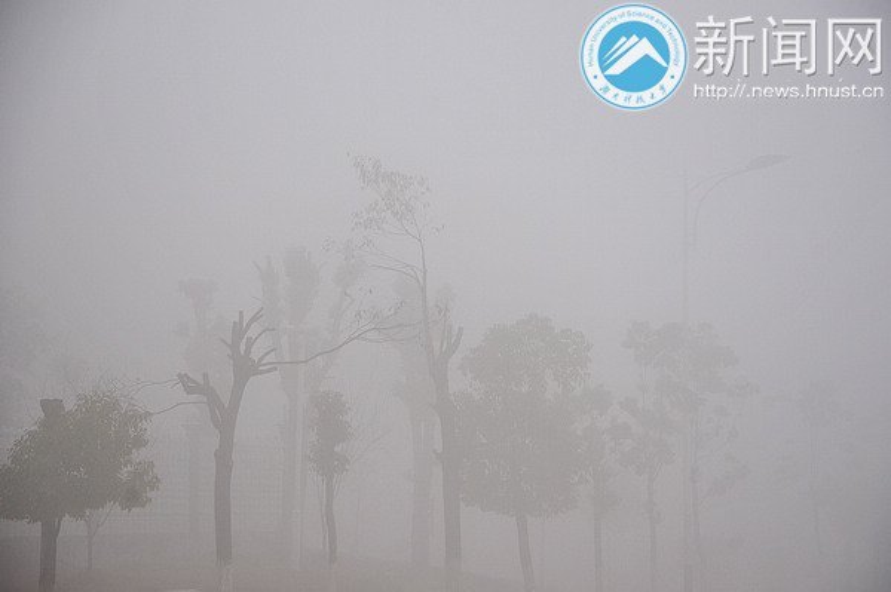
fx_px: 3413
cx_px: 446
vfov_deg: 9.9
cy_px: 296
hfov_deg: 14.9
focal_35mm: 138
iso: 400
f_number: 6.3
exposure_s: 1/800
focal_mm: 92
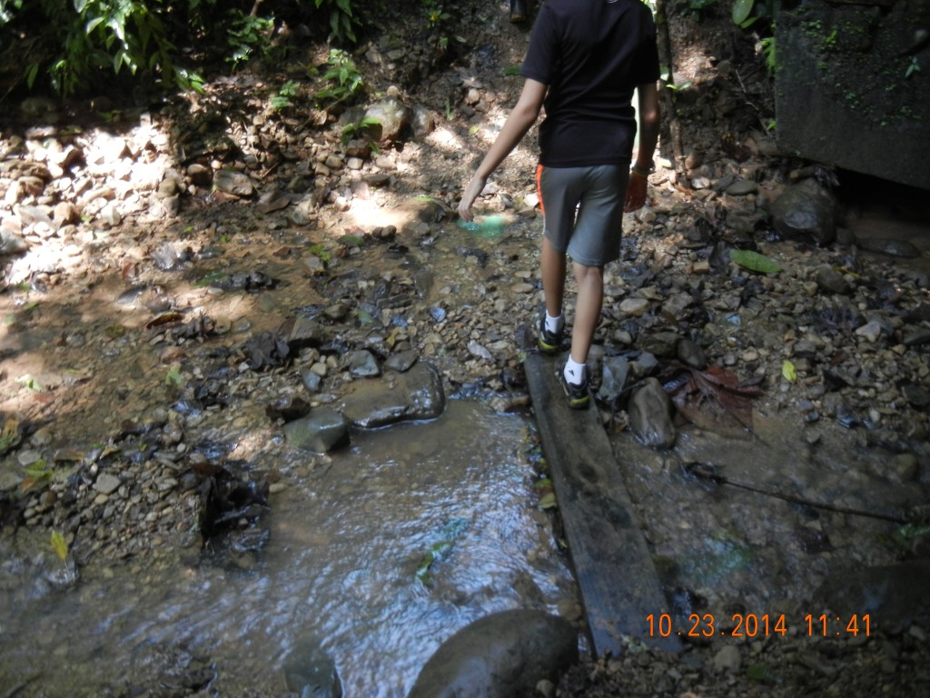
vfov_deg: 46.8
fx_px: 806
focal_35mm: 30
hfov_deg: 60.0
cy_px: 349
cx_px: 465
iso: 400
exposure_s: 1/40.2
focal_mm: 5.4
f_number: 3.5
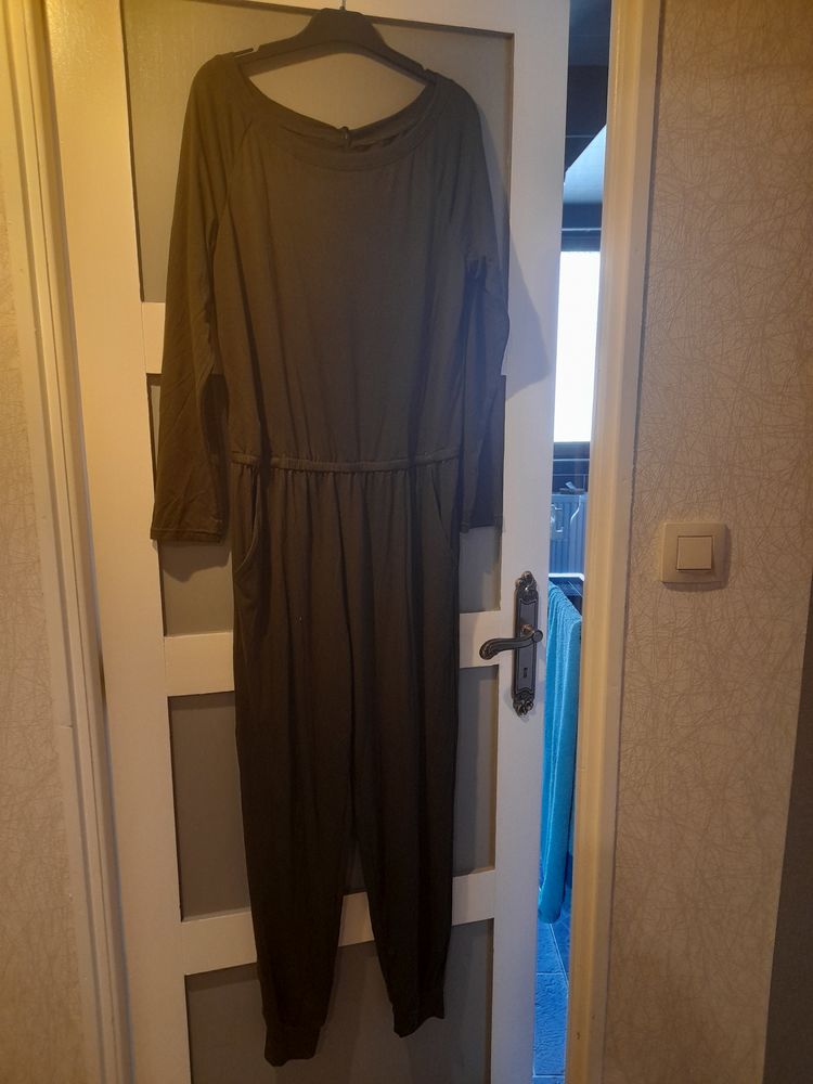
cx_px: 406
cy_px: 542
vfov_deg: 69.4
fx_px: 783
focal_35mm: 25
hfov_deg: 54.9
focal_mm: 4.6
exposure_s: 1/60
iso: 320
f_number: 2
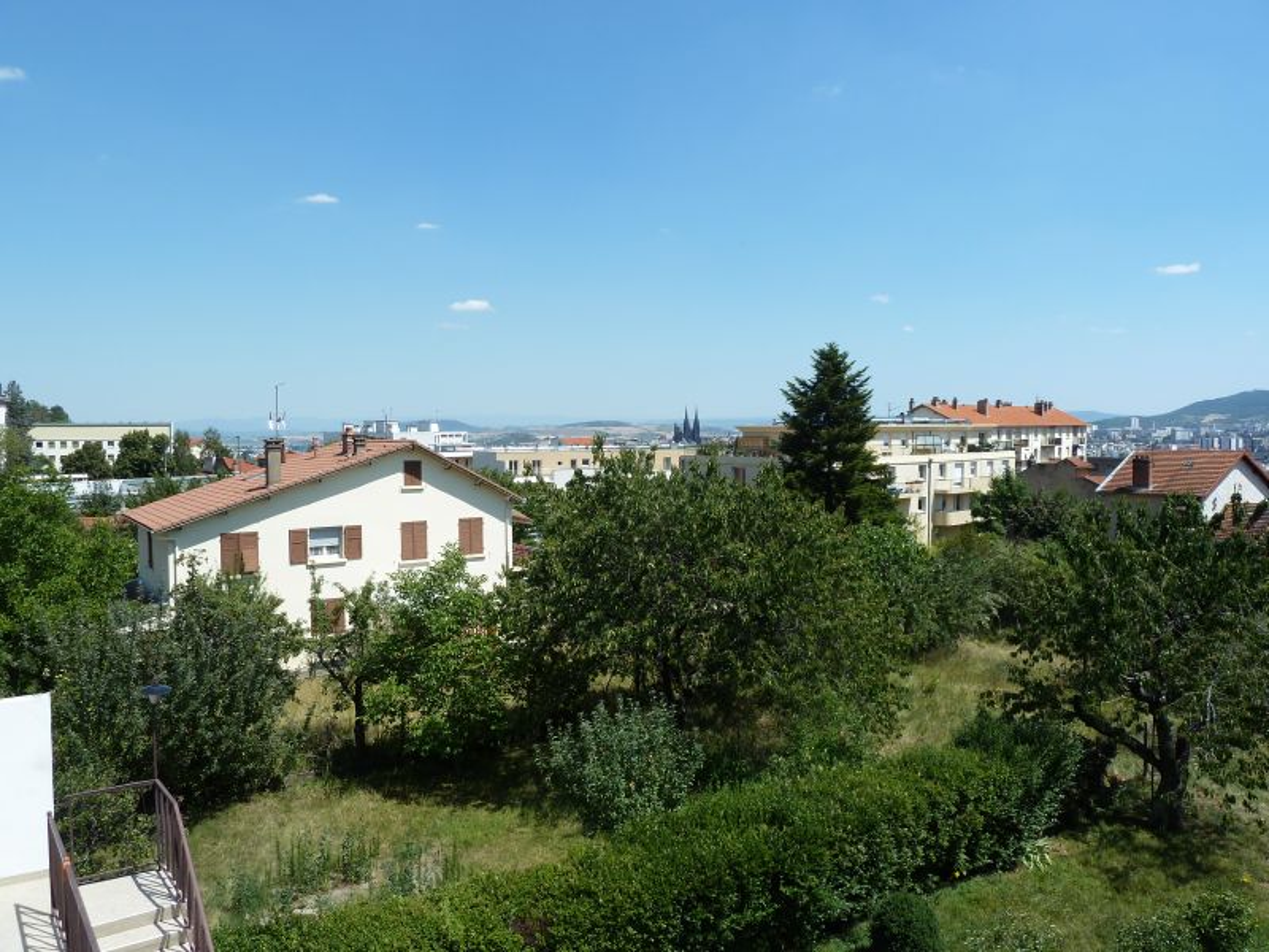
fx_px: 916
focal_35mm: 25
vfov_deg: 54.9
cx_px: 634
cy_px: 476
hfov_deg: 69.4
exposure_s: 1/400
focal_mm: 4.1
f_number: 4.5
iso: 80
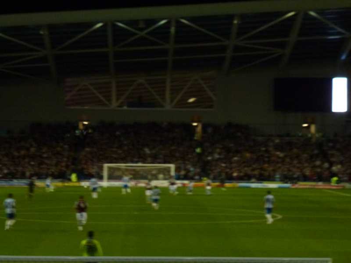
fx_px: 1146
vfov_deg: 13.1
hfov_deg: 17.4
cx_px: 176
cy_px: 132
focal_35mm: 113
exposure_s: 1/60
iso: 500
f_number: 5.1
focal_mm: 20.2
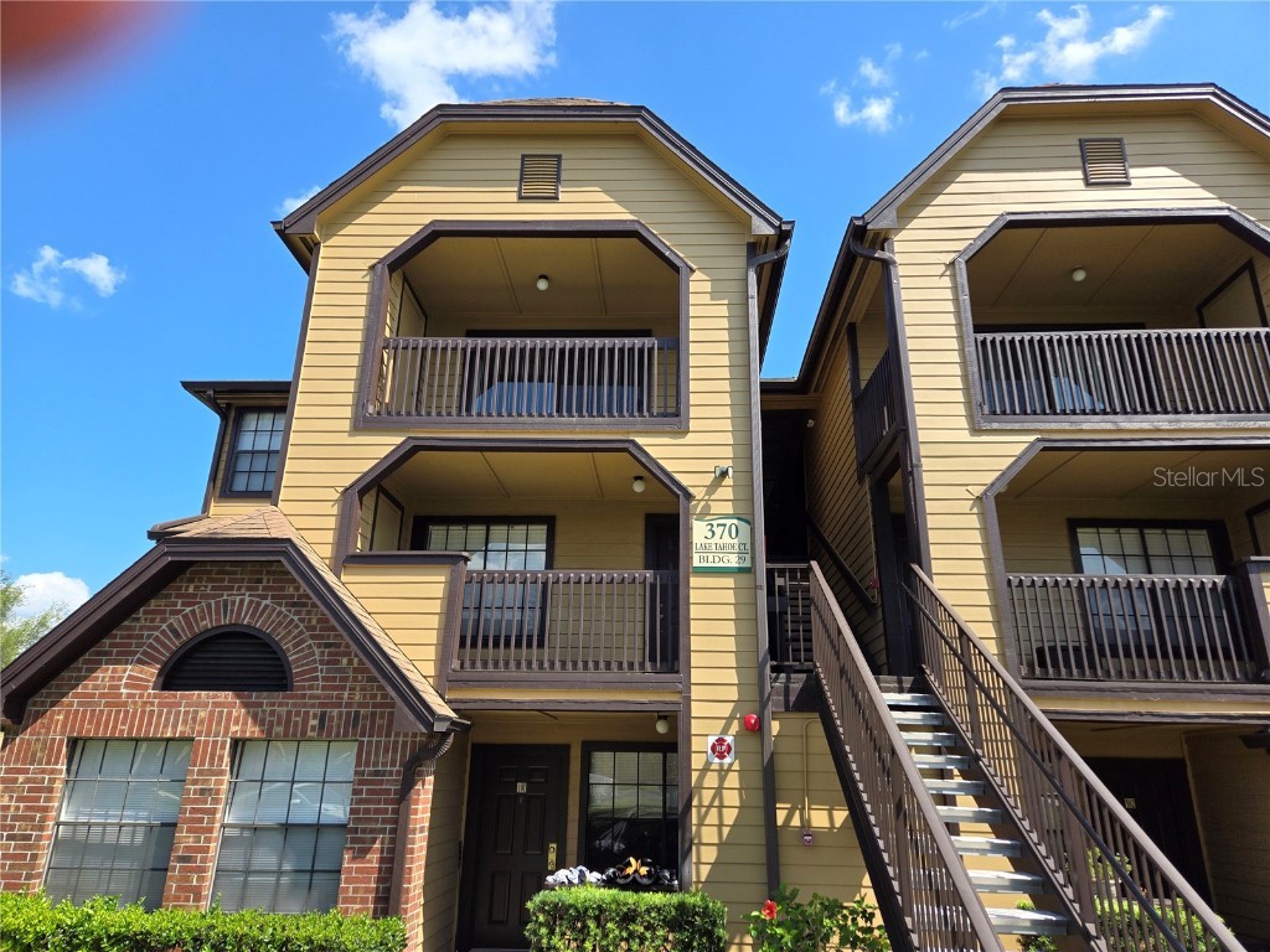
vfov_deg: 58.9
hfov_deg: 73.9
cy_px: 476
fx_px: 844
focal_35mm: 23
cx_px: 635
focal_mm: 5.4
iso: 25
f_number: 1.8
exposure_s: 1/895
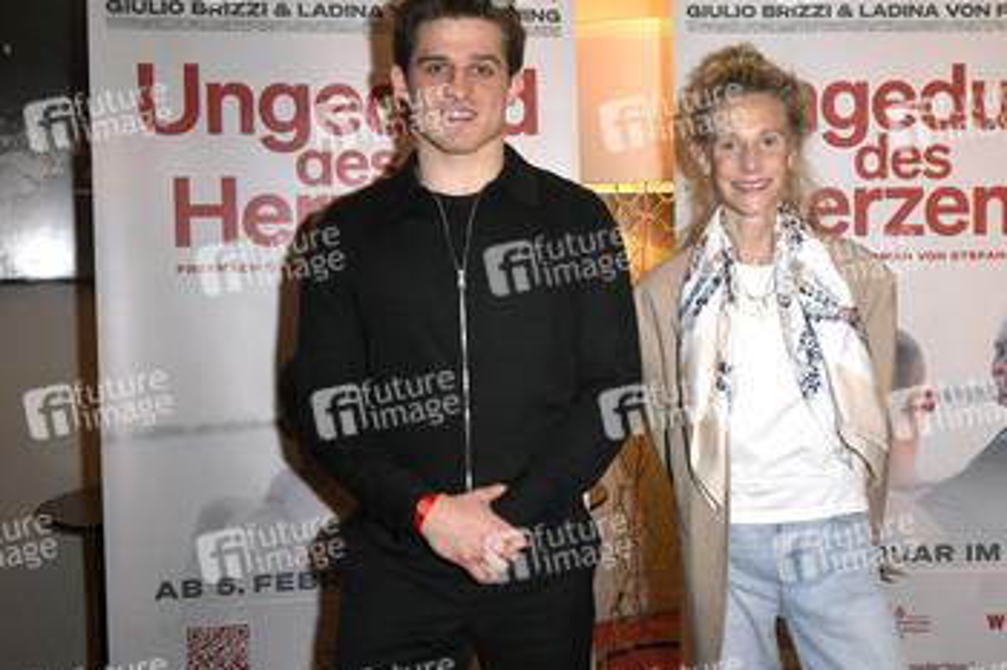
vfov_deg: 33.4
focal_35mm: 40
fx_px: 1118
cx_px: 597
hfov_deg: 48.2
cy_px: 334
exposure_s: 1/200
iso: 2000
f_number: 6.3
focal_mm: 31
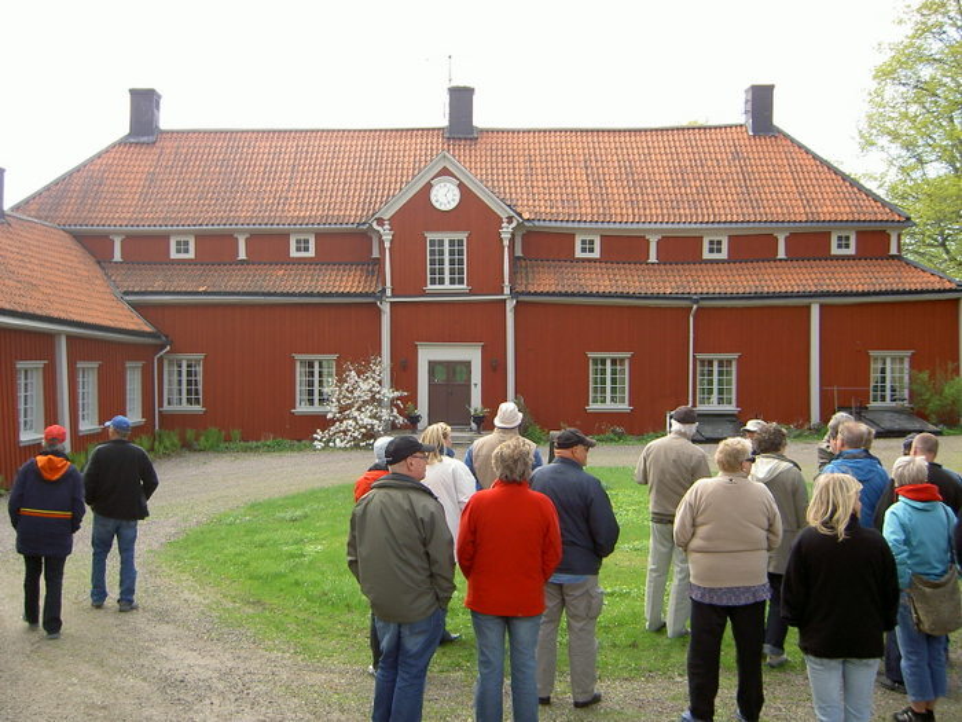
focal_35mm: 34
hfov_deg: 54.0
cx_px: 481
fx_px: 945
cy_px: 361
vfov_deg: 41.8
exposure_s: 1/125
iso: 50
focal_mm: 5.6
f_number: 2.8
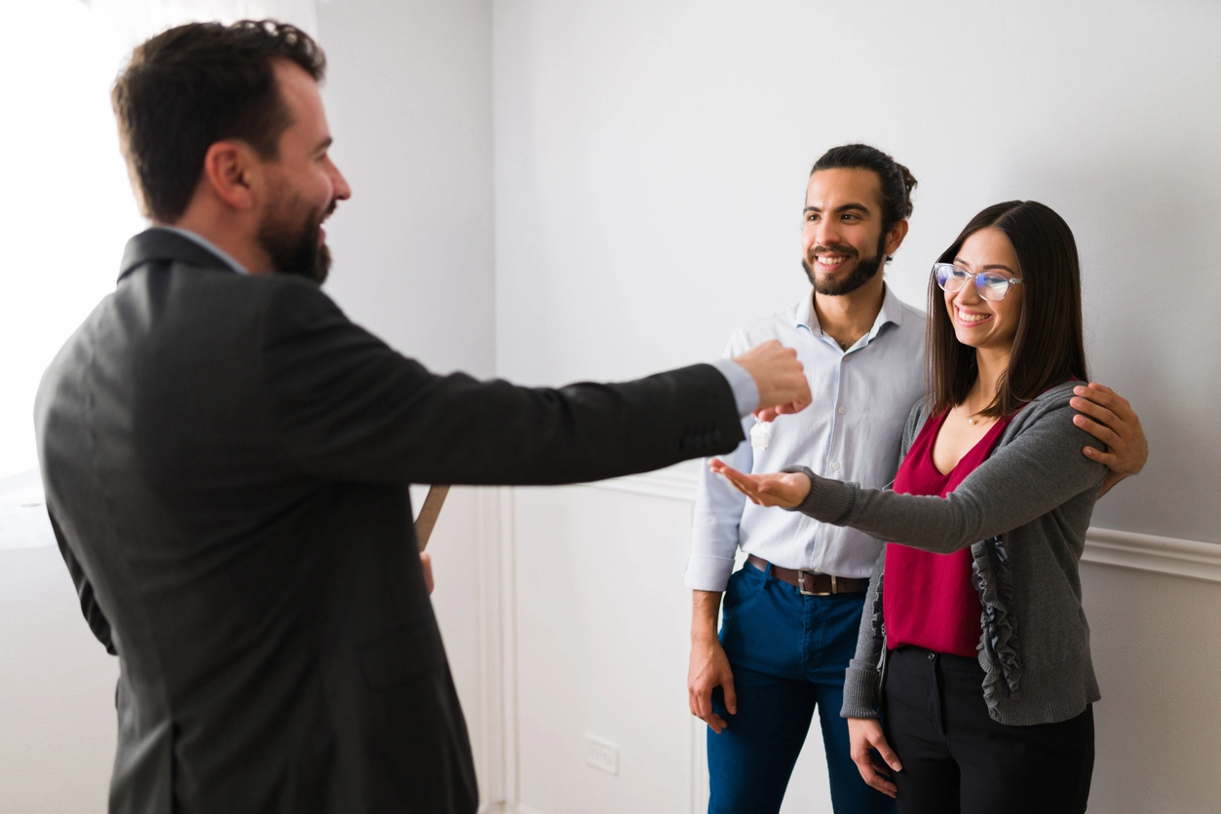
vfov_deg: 37.9
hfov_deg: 54.4
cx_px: 610
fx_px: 1187
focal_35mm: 35
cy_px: 407
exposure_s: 1/125
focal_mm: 35
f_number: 1.6
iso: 250
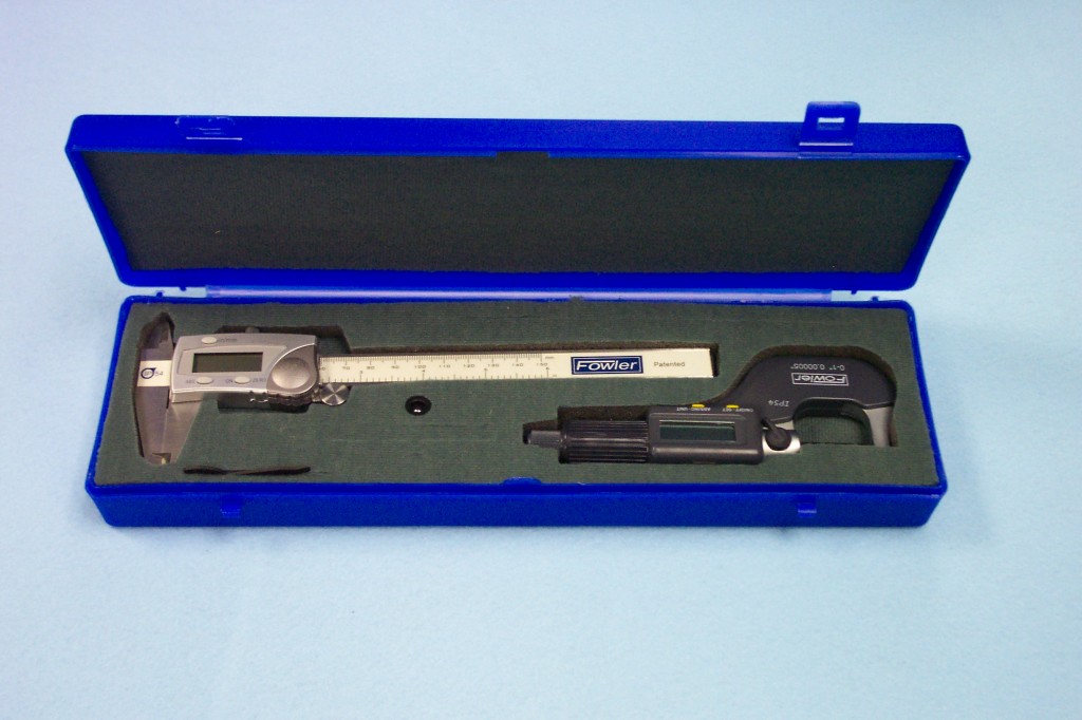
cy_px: 360
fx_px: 1412
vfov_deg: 28.6
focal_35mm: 47
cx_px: 541
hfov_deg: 41.9
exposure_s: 1/30
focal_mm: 9.8
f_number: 3.1
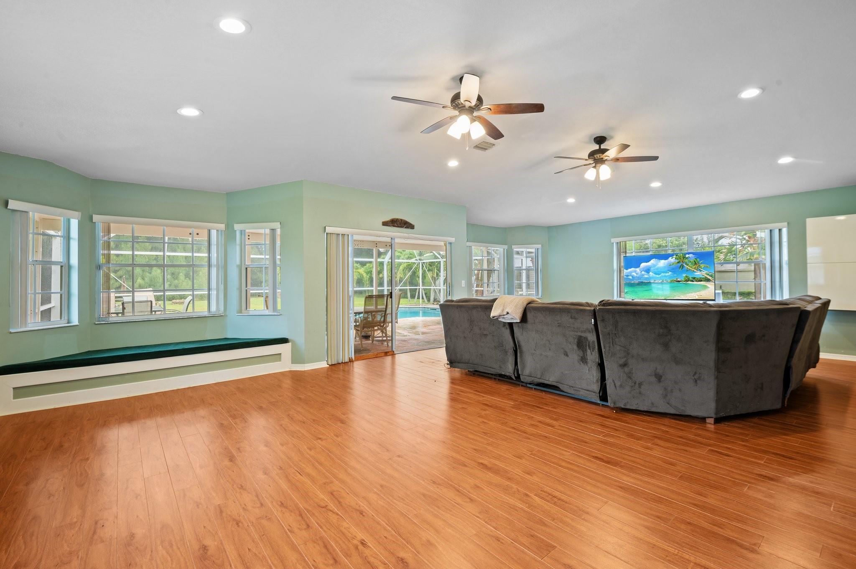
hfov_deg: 96.8
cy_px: 284
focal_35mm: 16
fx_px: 380
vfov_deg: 73.7
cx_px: 428
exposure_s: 1/1.25
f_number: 8
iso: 200
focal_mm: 16
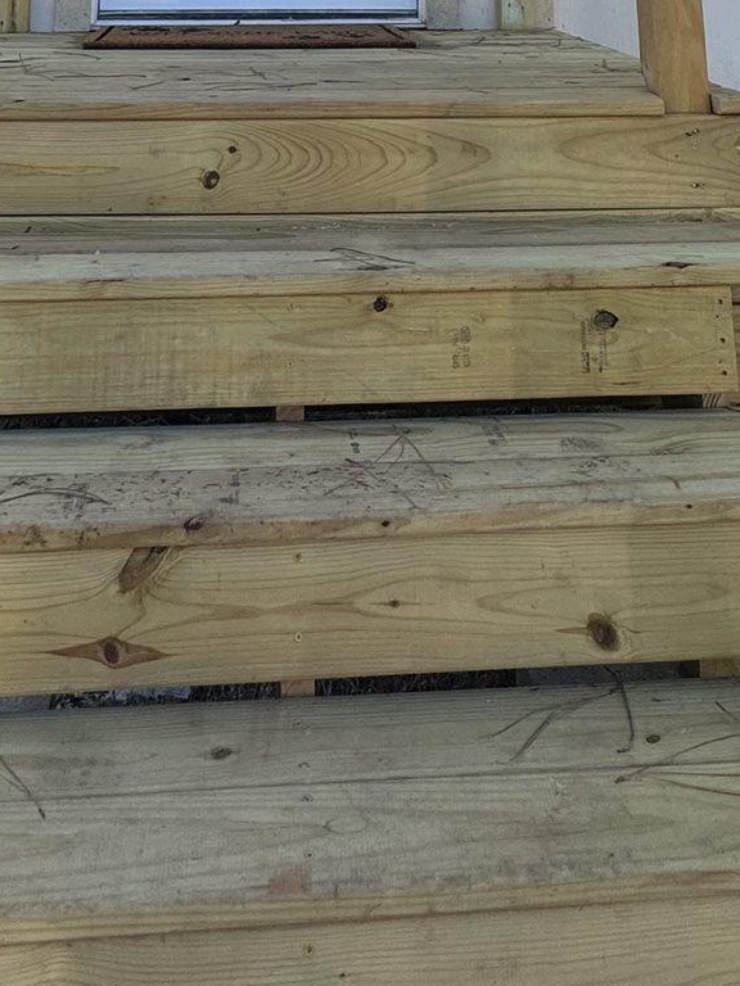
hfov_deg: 34.3
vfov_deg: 31.3
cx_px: 333
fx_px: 1197
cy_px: -376
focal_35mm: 42
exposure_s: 1/541
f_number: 2.2
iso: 40
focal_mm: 2.22
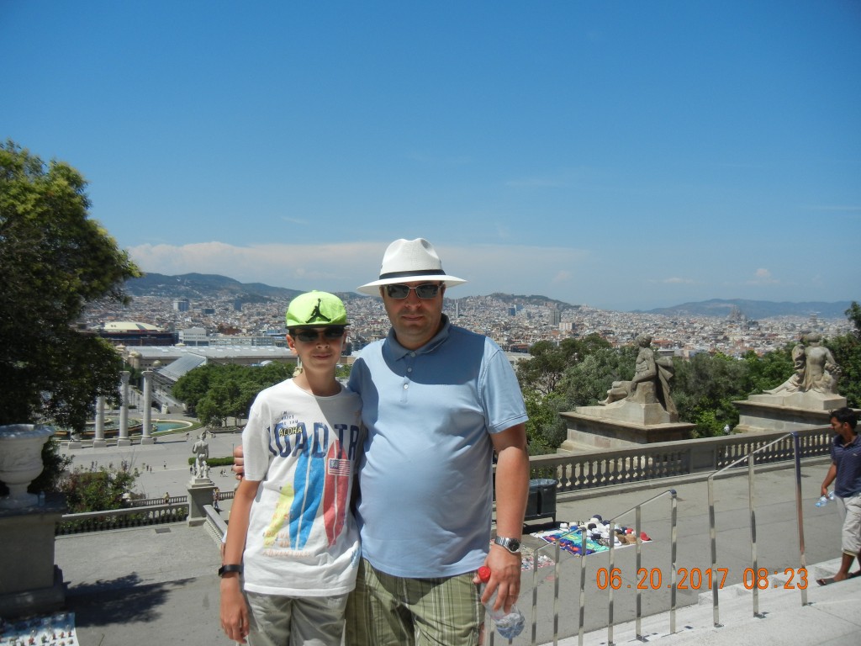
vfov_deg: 46.8
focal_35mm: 30
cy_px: 323
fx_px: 746
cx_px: 430
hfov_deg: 60.0
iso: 160
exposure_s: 1/650
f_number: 7
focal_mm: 5.4
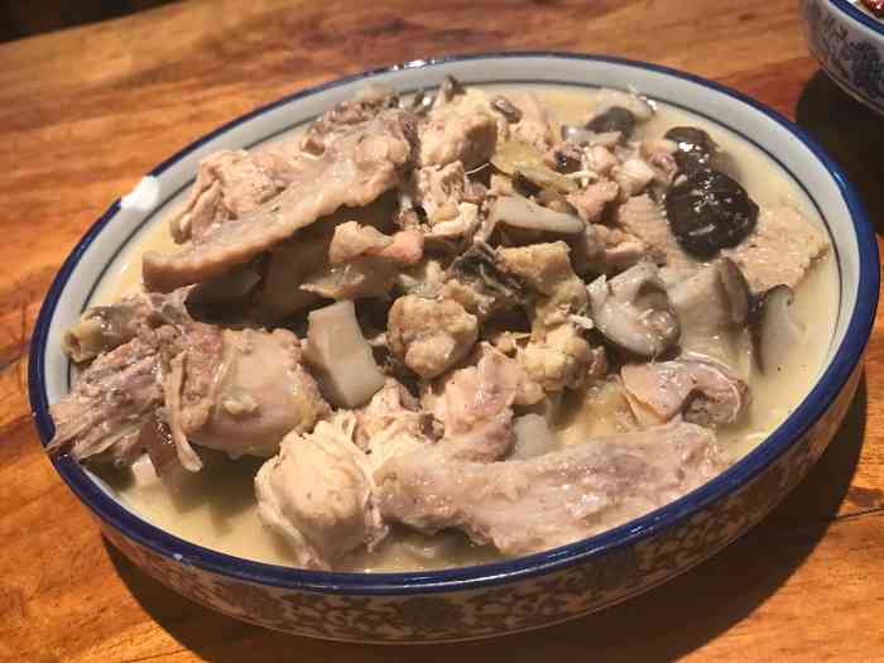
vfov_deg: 49.7
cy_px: 332
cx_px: 442
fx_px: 715
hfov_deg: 63.4
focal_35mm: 28
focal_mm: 3.99
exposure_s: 1/25
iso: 40
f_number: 1.8
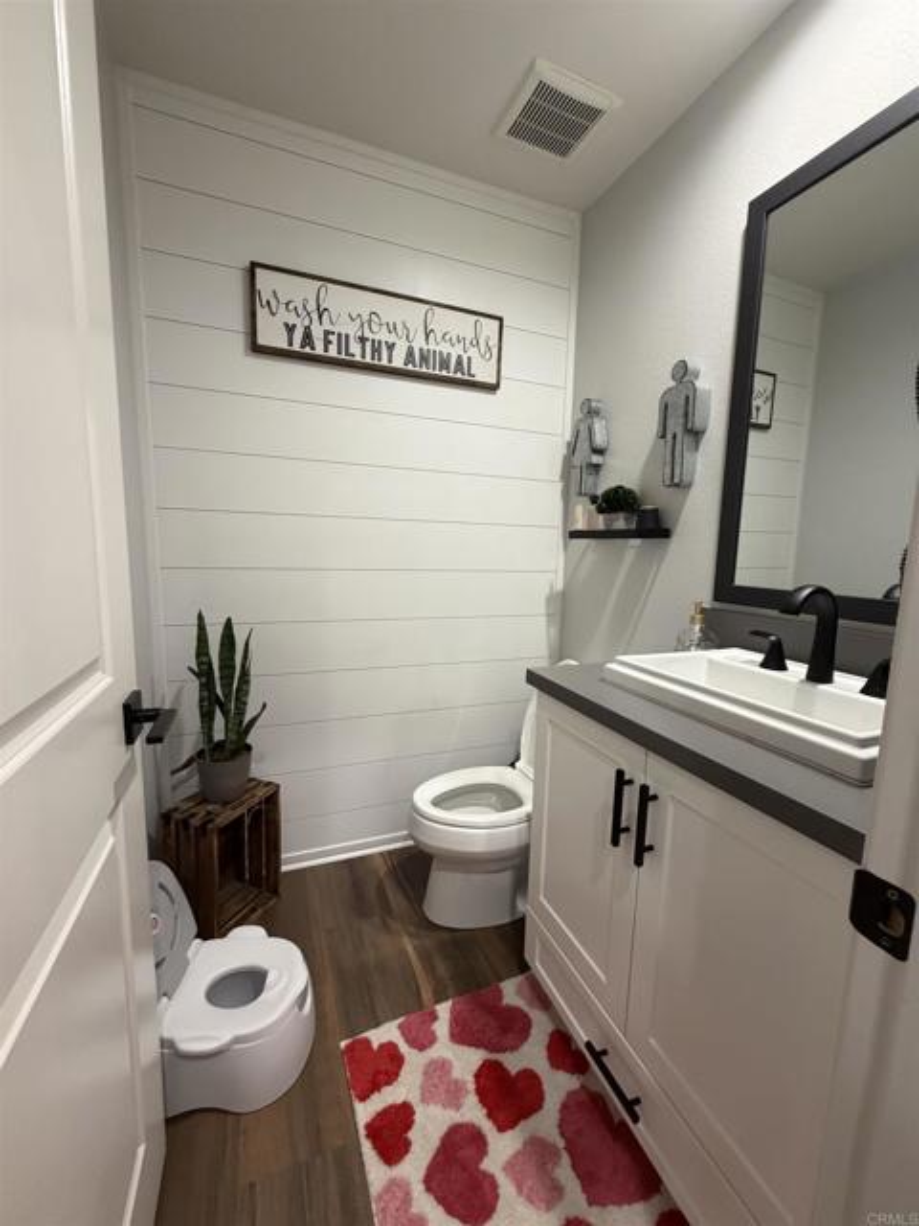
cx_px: 460
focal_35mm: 14
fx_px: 496
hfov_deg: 85.7
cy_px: 613
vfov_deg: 102.1
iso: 250
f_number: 2.2
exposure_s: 1/60
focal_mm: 2.22
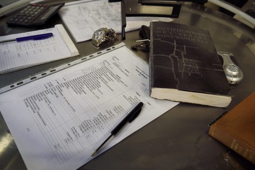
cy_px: 85
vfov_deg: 41.1
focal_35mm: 32
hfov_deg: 58.7
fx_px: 227
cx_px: 128
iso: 800
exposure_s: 1/60
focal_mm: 32
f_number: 7.1
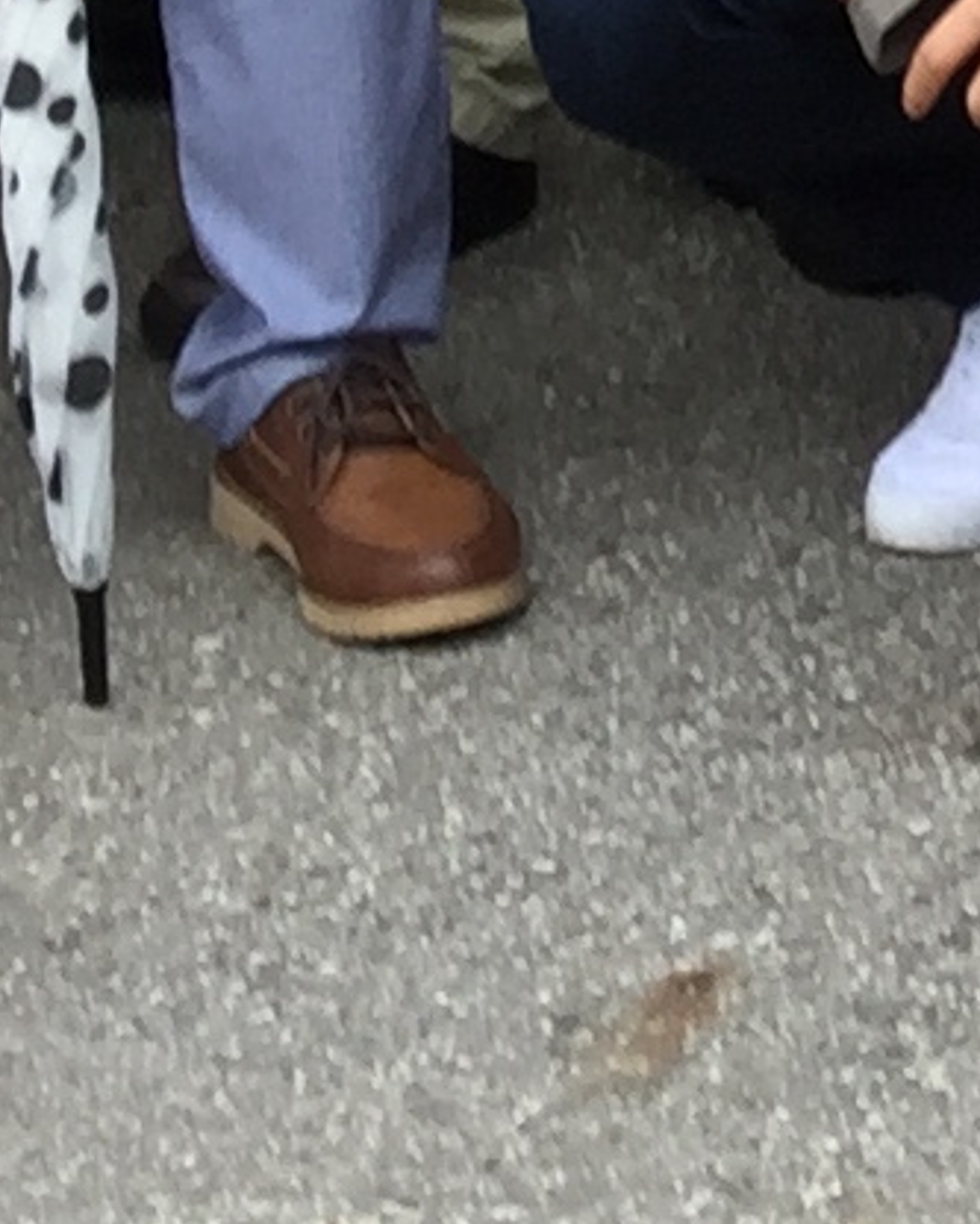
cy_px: -1712
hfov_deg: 6.5
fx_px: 8046
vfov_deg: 8.0
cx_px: 2781
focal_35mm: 222
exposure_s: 1/60
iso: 32
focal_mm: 4.15
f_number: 2.2
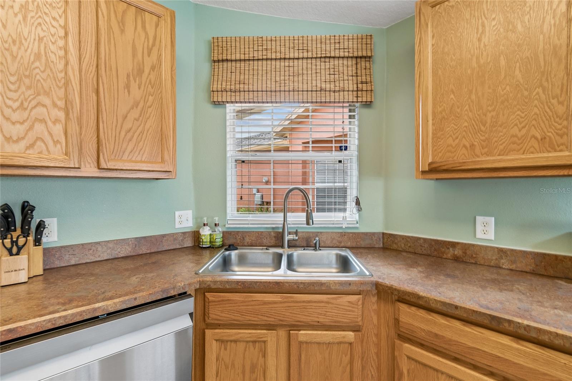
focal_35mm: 15
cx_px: 286
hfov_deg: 100.4
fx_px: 238
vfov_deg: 77.3
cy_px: 190
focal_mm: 10
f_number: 7.1
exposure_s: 1/13
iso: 100
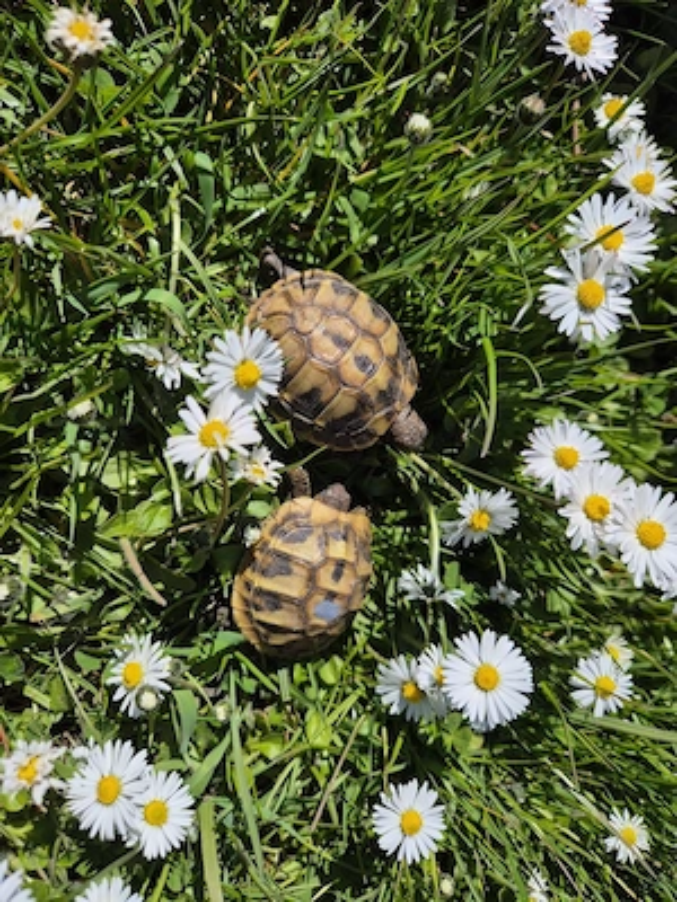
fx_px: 600
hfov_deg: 58.9
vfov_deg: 73.9
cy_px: 451
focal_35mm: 23
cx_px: 338
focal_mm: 5.4
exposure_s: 1/3333
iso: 25
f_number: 1.8
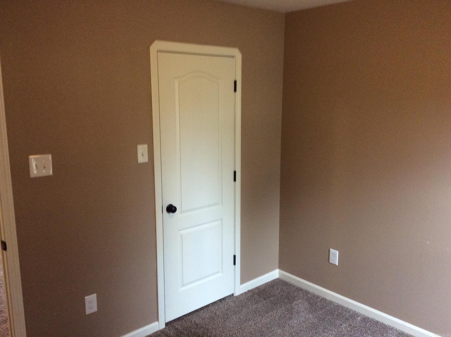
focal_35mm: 32
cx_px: 226
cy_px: 168
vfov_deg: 44.1
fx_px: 416
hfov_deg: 56.9
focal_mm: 3.3
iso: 125
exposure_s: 1/24
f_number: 2.4
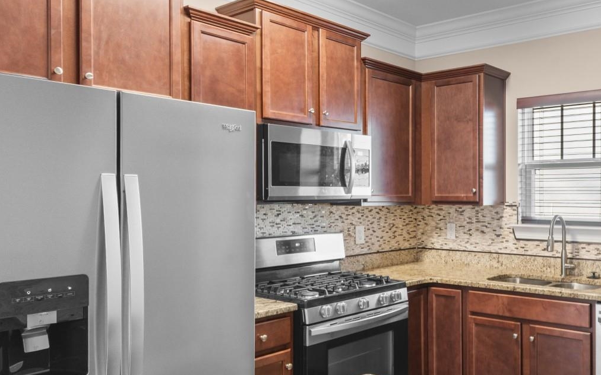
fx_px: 508
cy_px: 177
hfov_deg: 57.6
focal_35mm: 31
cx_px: 461
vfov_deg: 40.6
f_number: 4.8
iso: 100
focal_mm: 13
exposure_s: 1
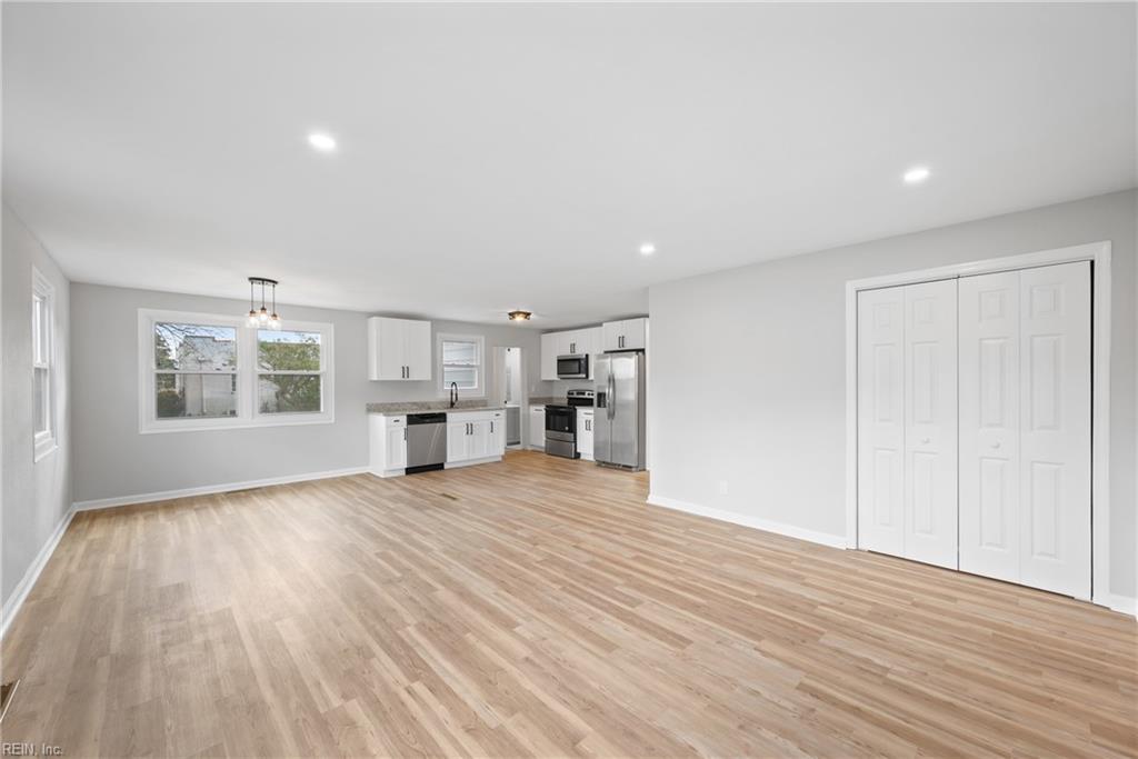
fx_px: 443
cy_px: 380
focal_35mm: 14
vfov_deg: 81.2
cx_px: 569
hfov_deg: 104.2
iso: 250
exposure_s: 1/5
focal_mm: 14
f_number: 7.1
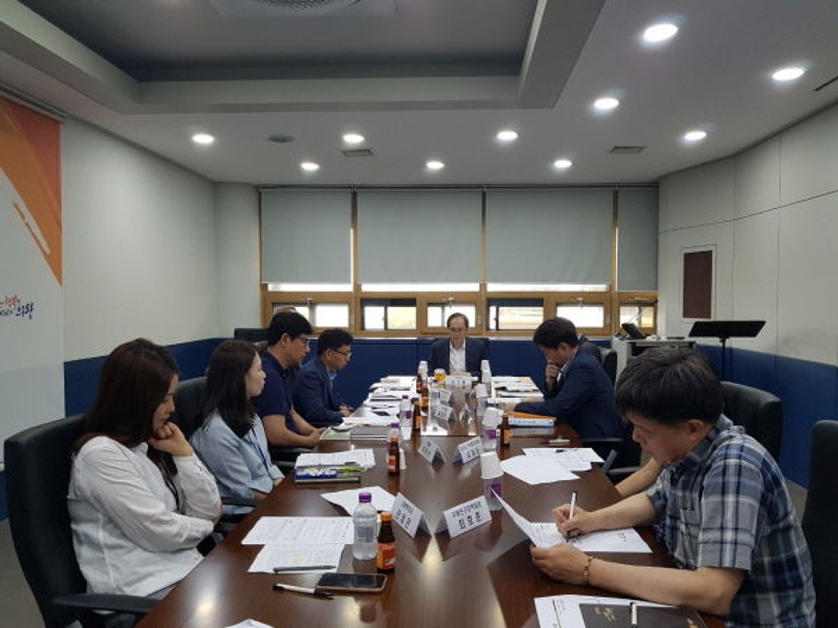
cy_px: 314
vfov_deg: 53.1
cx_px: 419
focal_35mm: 26
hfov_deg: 67.3
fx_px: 629
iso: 125
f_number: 1.7
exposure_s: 1/60.2
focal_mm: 4.2
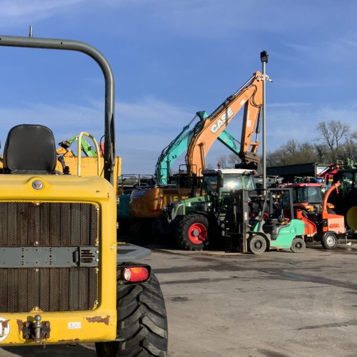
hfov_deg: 37.0
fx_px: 513
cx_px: 71
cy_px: 206
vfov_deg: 38.3
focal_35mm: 44
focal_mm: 3
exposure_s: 1/1786
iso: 16
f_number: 1.8
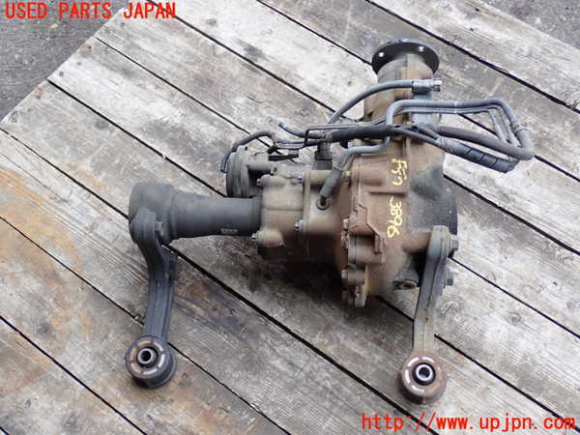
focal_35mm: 47
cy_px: 218
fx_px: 787
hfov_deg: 40.4
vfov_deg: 30.9
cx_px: 290
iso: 100
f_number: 3.1
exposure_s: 1/100
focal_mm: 8.4
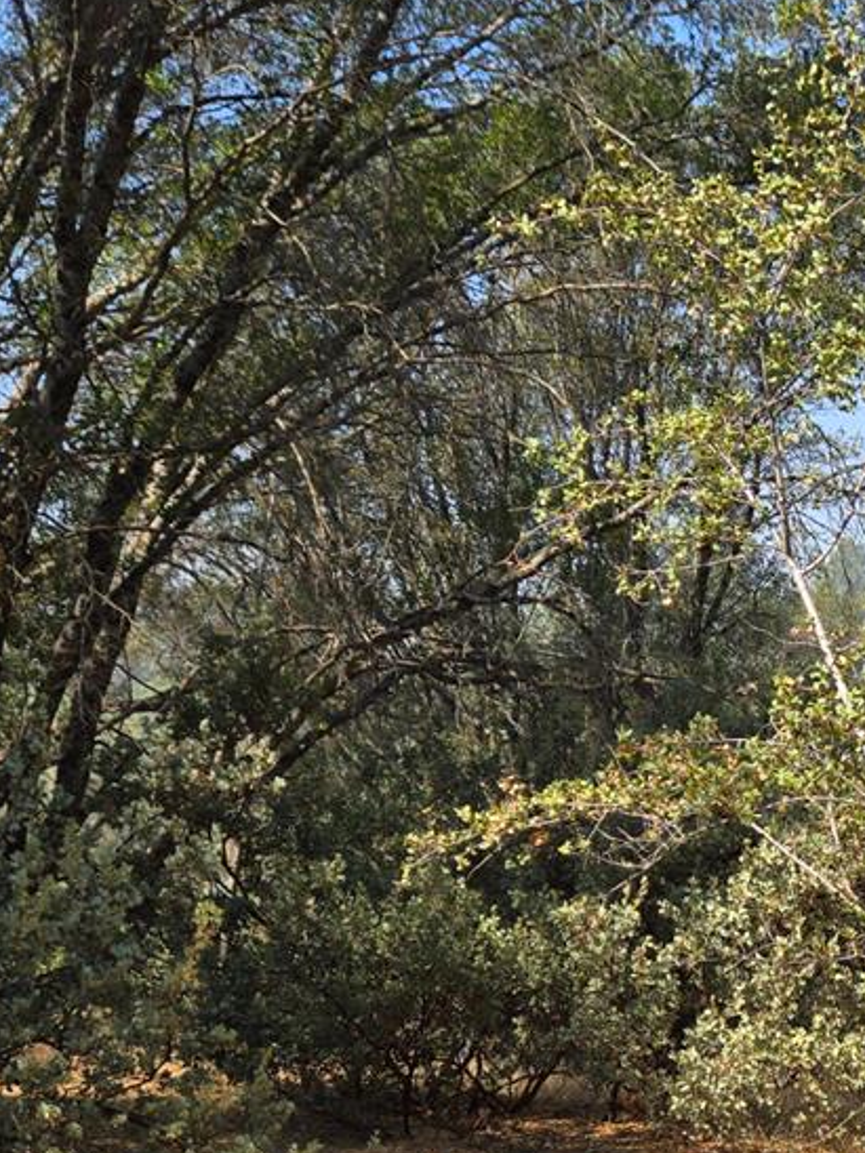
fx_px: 2099
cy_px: 1010
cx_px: 1163
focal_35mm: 63
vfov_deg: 29.6
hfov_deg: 20.9
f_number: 1.8
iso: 25
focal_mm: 5.4
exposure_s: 1/1036
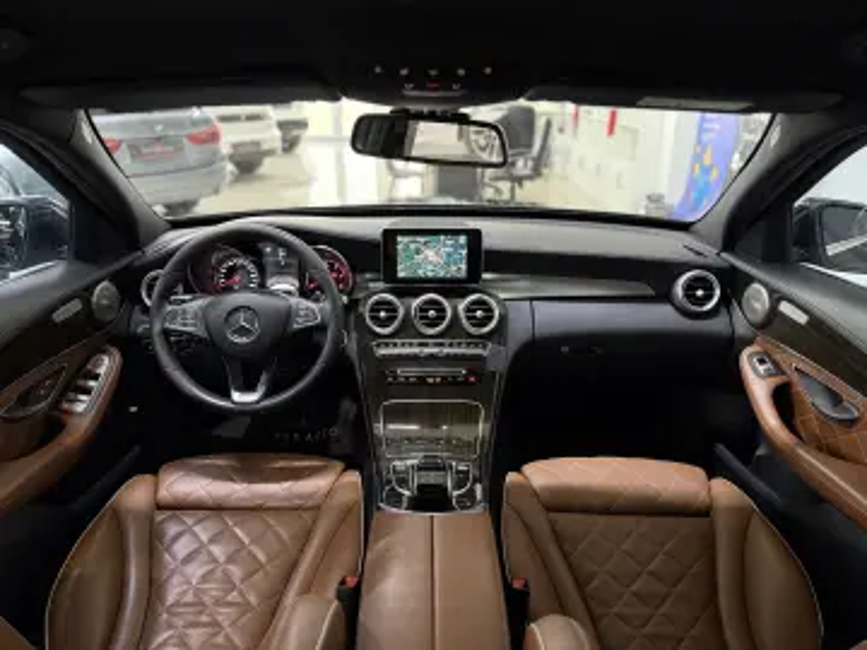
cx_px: 434
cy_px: 325
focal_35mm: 24
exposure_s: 1/33
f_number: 1.78
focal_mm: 6.76
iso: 640
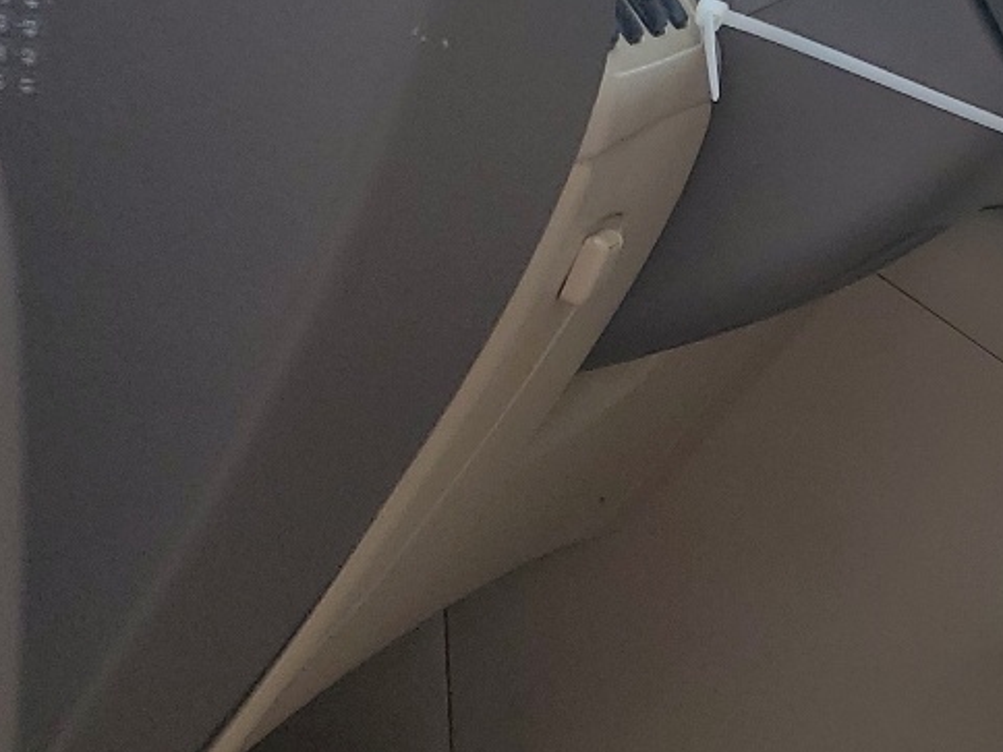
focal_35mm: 86
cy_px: 456
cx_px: 1577
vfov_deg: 17.2
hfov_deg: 19.4
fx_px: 2492
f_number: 1.5
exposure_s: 1/588
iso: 50
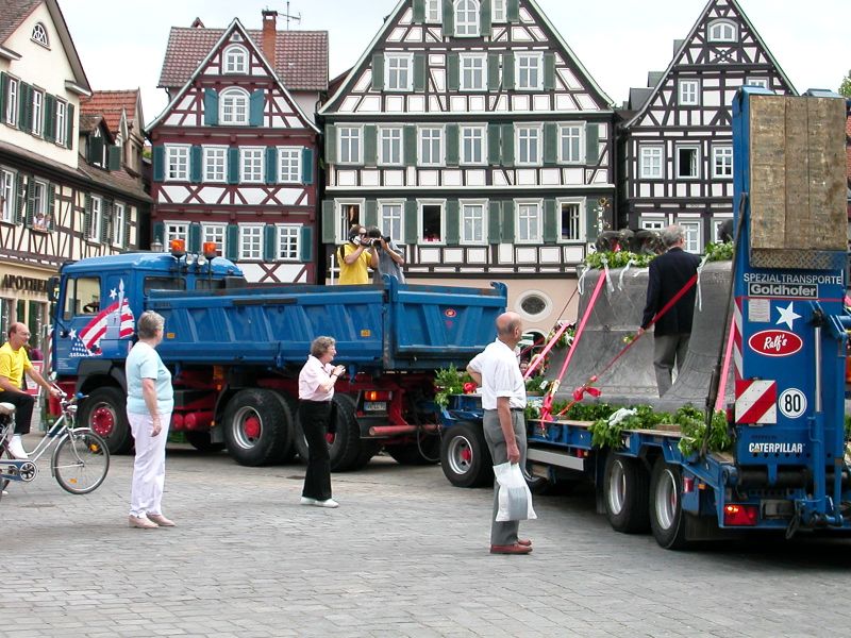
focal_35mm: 64
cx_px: 426
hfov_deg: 30.3
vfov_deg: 22.9
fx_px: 1573
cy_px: 319
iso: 100
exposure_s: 1/338
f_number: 3.5
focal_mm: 9.7
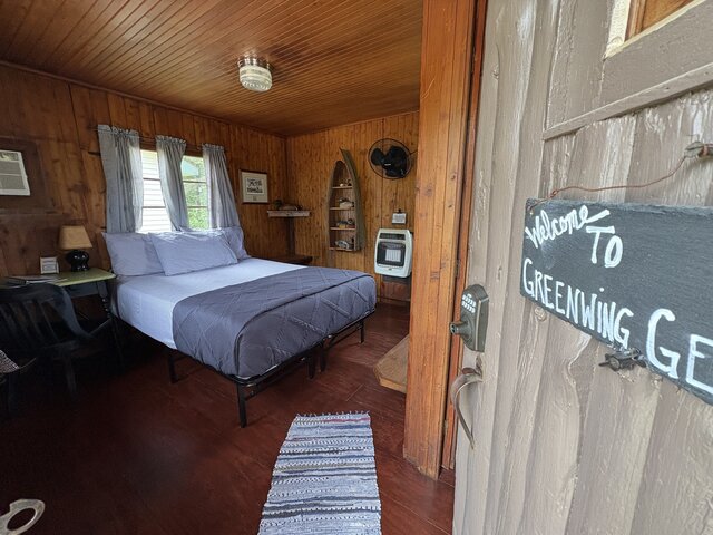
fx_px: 288
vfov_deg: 85.7
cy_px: 268
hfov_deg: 102.1
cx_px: 356
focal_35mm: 14
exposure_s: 1/91
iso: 250
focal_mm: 2.22
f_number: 2.2
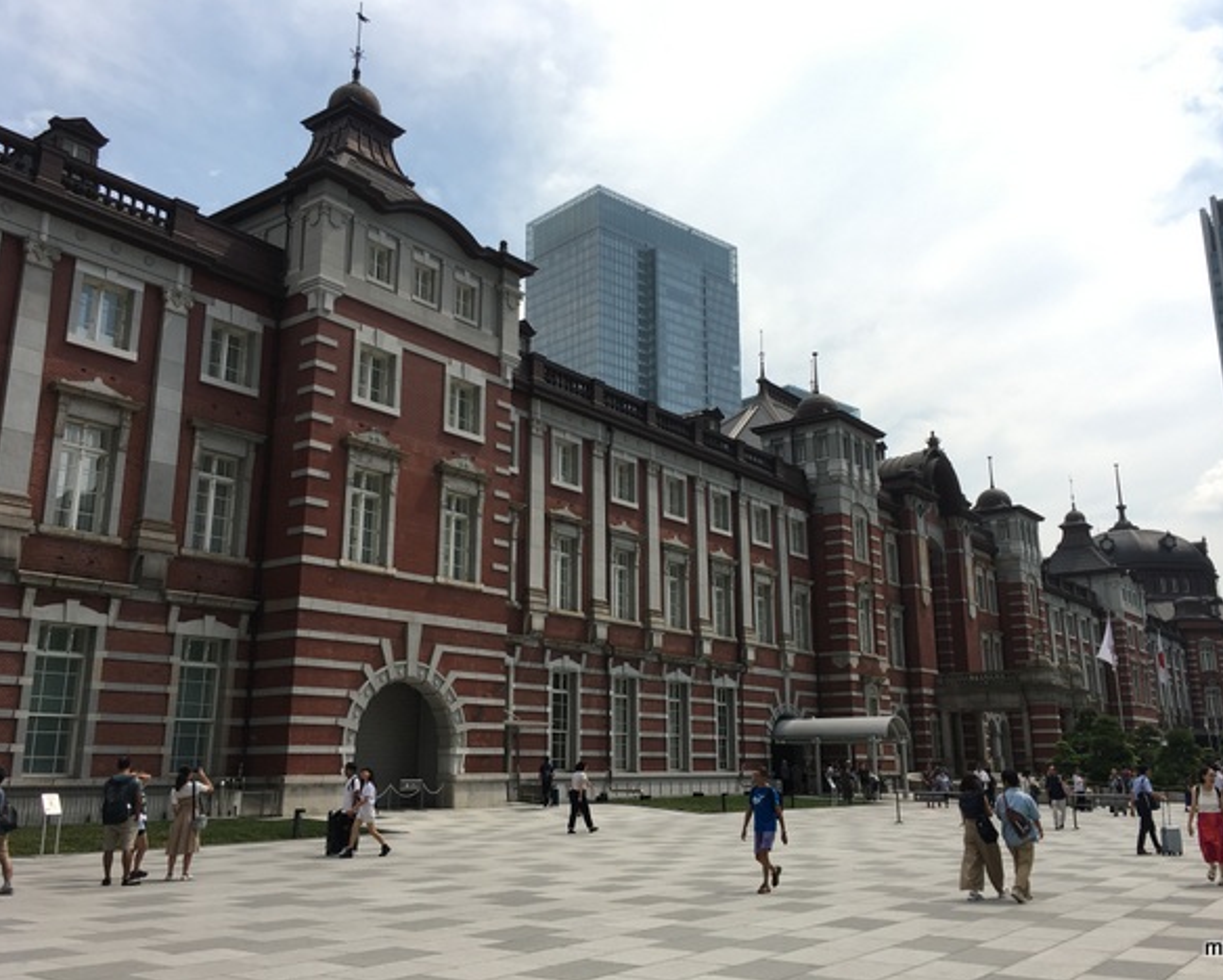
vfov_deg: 47.2
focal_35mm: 31
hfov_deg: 57.1
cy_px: 486
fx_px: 1123
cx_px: 649
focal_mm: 4.15
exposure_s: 1/1241
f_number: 2.2
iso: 25
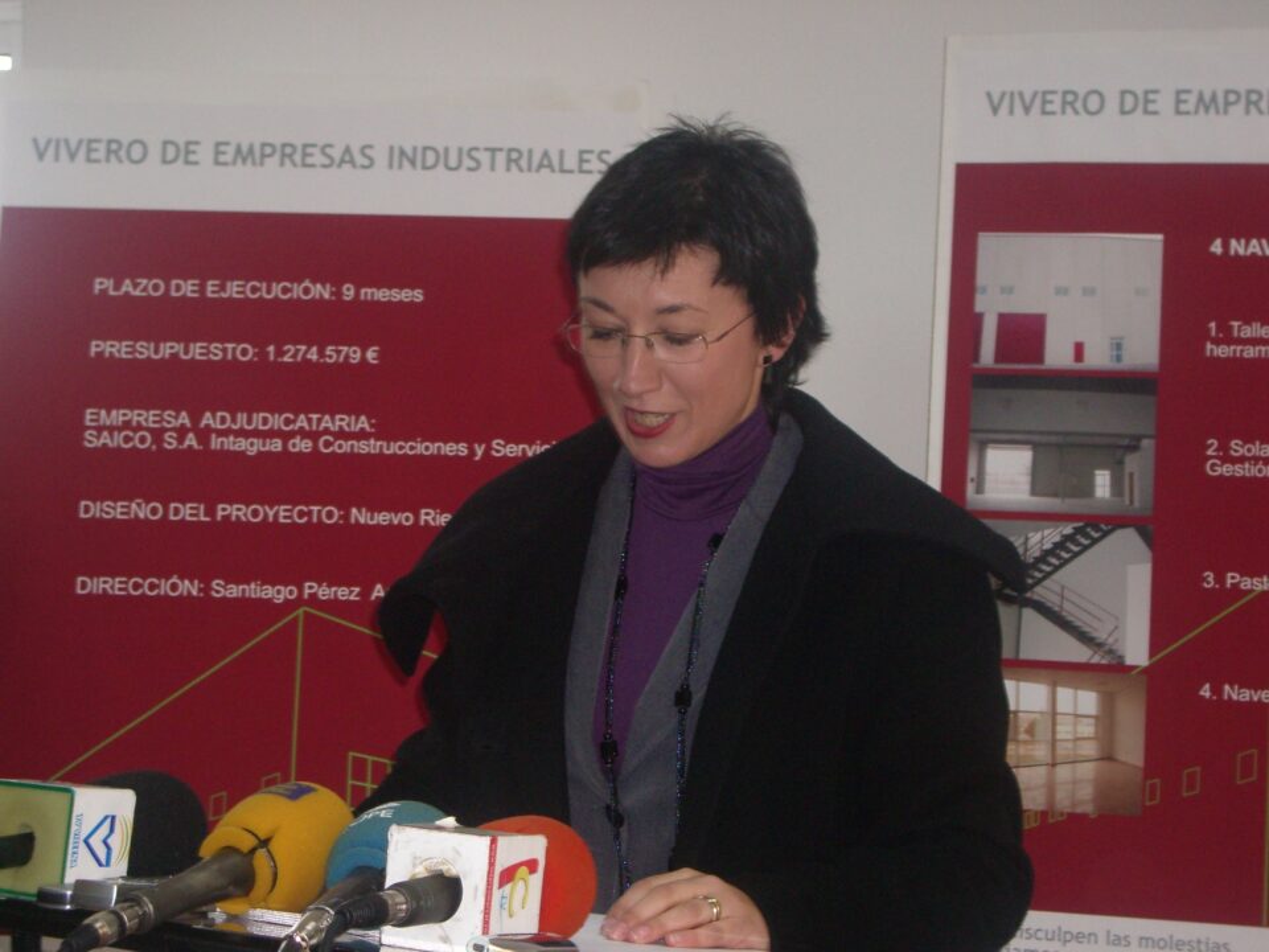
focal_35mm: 74
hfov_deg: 26.3
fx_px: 2713
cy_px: 476
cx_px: 634
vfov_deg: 19.9
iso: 200
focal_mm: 12.2
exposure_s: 1/60
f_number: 3.9
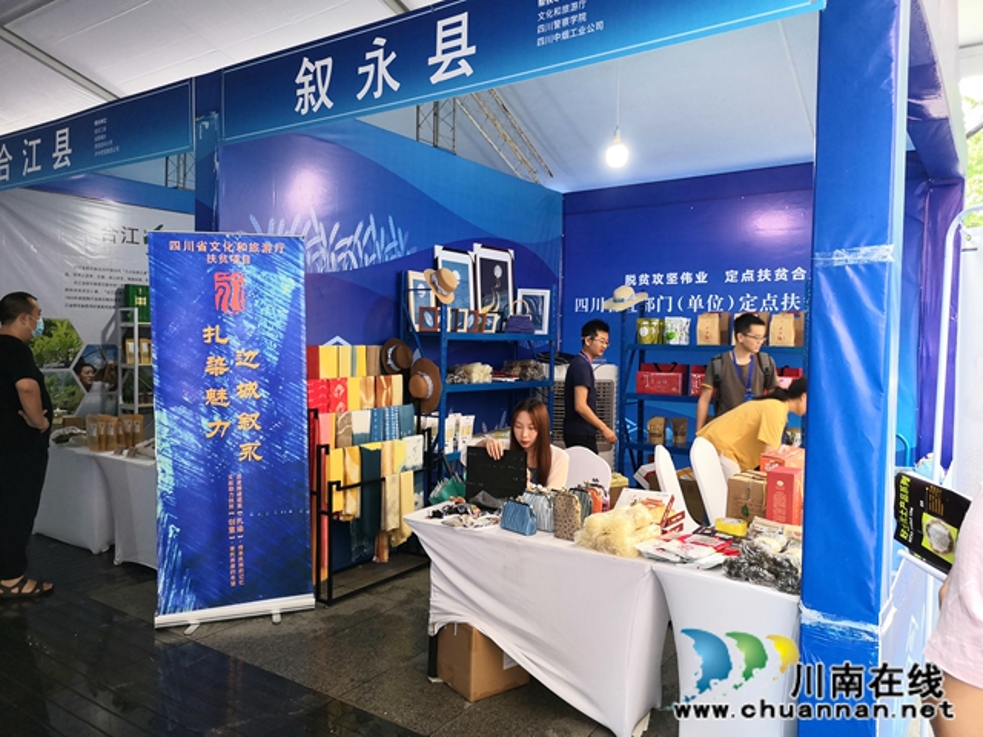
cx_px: 492
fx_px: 738
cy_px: 368
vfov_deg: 53.1
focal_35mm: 26
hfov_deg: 67.3
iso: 160
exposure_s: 1/33.3
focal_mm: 4.75
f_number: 1.8
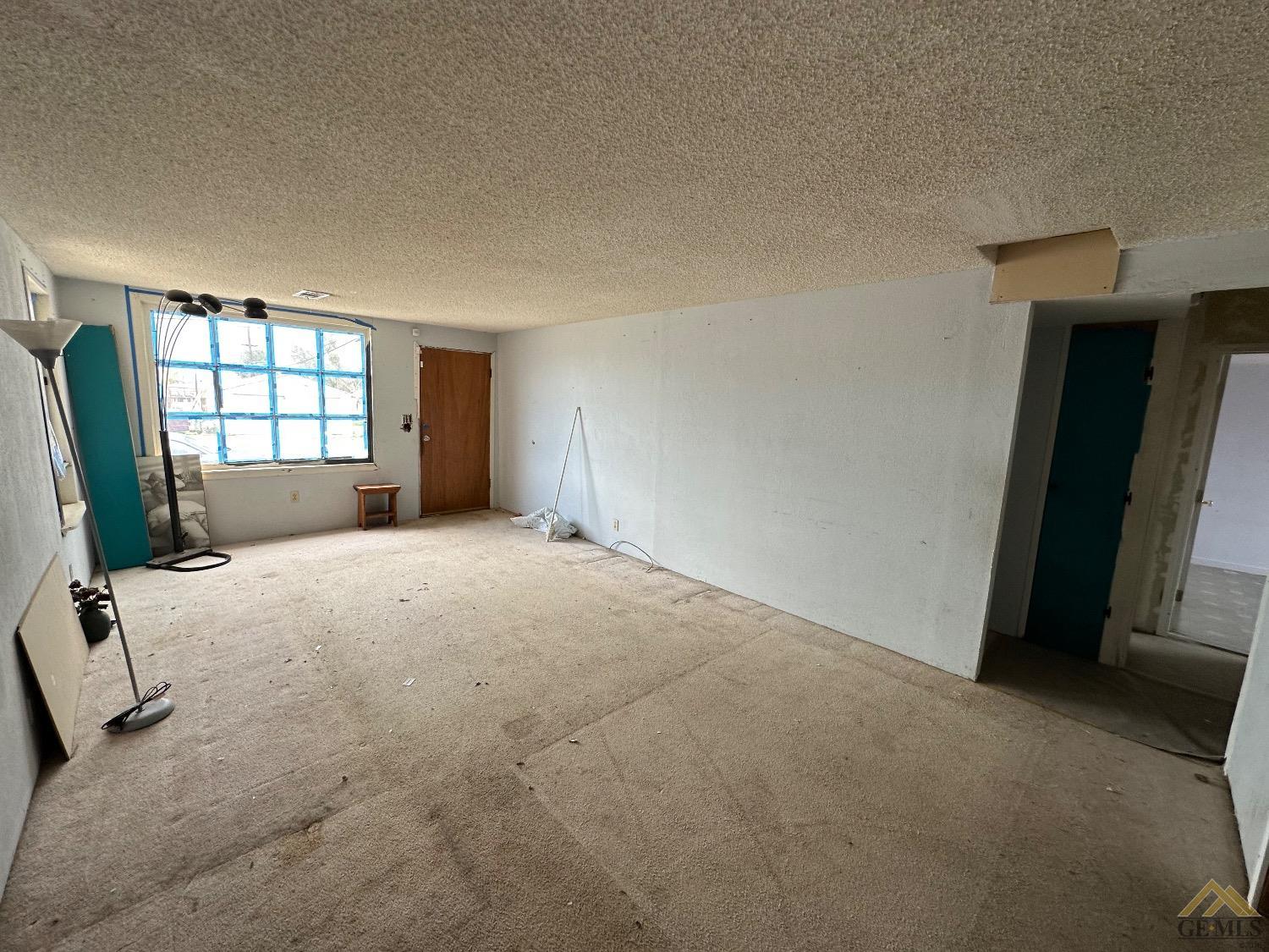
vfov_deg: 85.7
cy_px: 476
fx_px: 513
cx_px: 634
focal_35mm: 14
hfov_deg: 102.1
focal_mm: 2.22
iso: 80
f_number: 2.2
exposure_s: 1/99
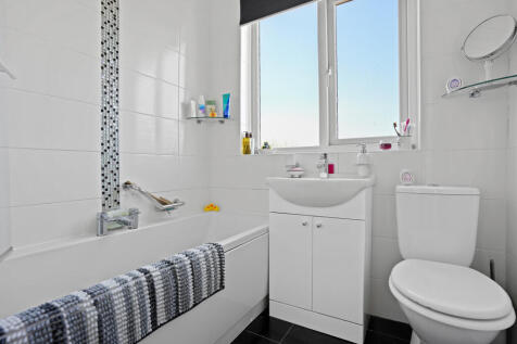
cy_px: 172
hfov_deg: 93.3
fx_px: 244
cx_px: 258
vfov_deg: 70.4
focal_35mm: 17
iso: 100
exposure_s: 1/13
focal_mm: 17
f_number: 4
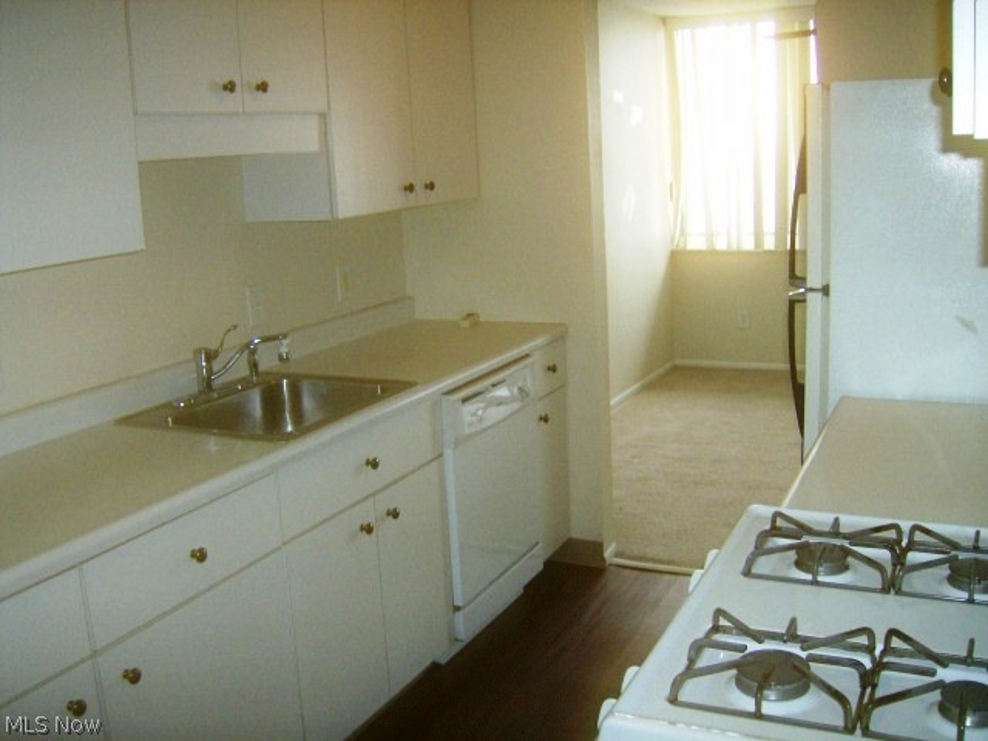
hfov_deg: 51.4
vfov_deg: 39.7
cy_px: 370
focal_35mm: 36
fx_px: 1028
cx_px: 494
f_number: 2.8
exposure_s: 1/60
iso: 200
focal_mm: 6
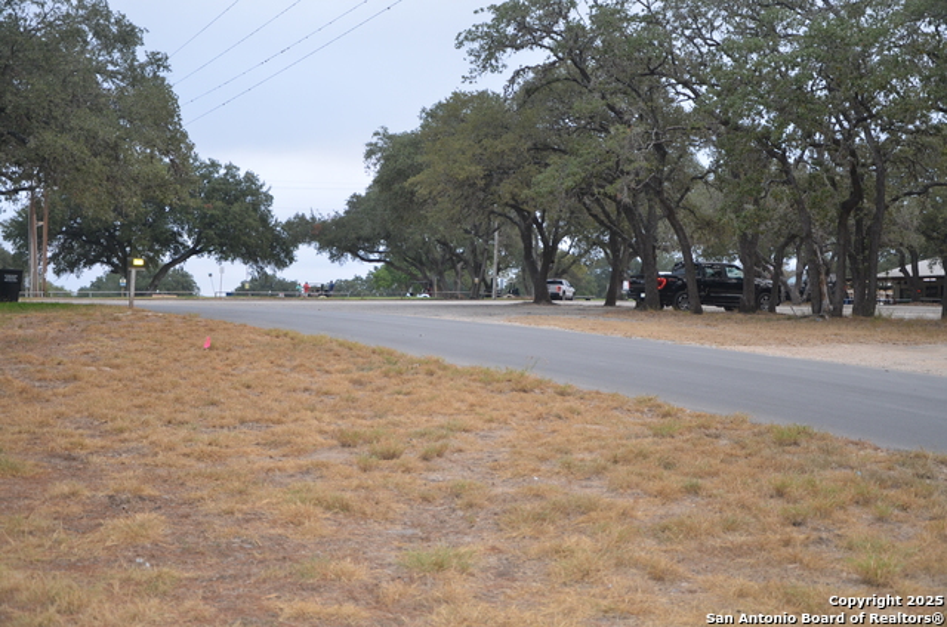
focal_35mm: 51
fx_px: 1339
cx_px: 474
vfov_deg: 26.4
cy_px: 314
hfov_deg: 39.0
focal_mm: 34
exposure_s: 1/125
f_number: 4.2
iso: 400
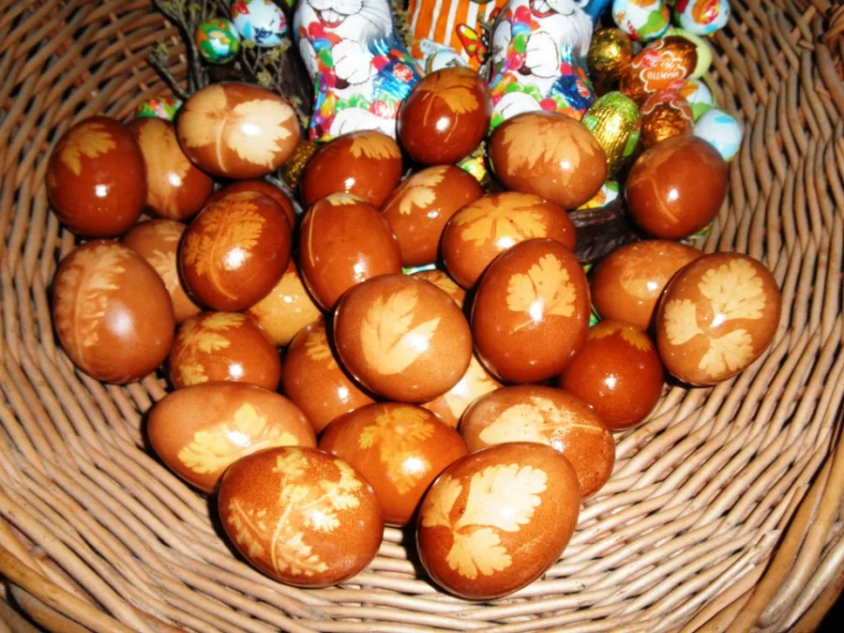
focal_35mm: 28
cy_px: 316
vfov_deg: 49.7
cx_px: 422
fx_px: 683
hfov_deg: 63.4
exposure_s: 1/30
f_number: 8.5
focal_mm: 5
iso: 200
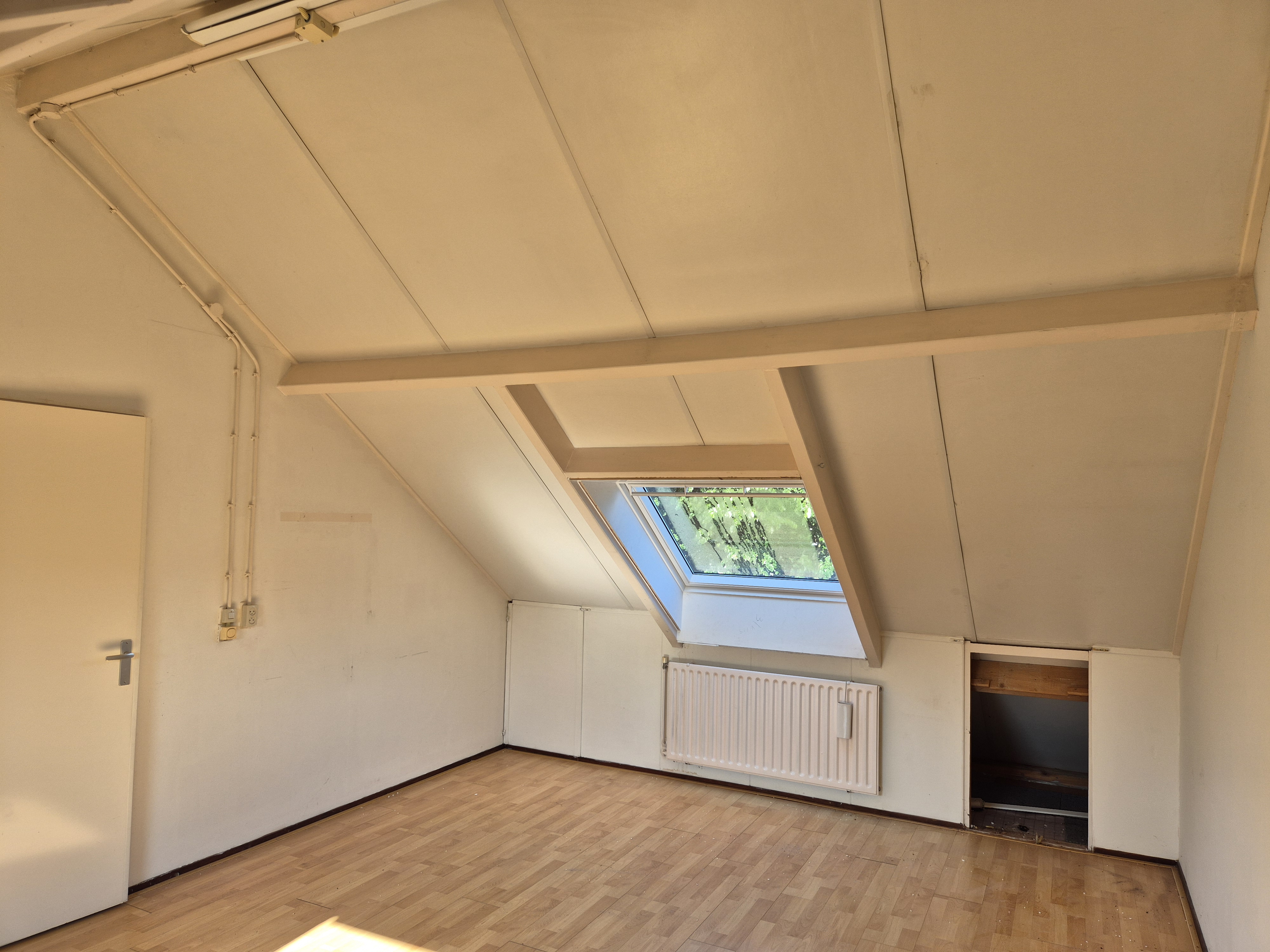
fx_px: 844
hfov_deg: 73.9
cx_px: 635
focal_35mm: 23
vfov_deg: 58.9
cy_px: 476
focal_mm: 5.4
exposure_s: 1/180
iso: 32
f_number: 1.8
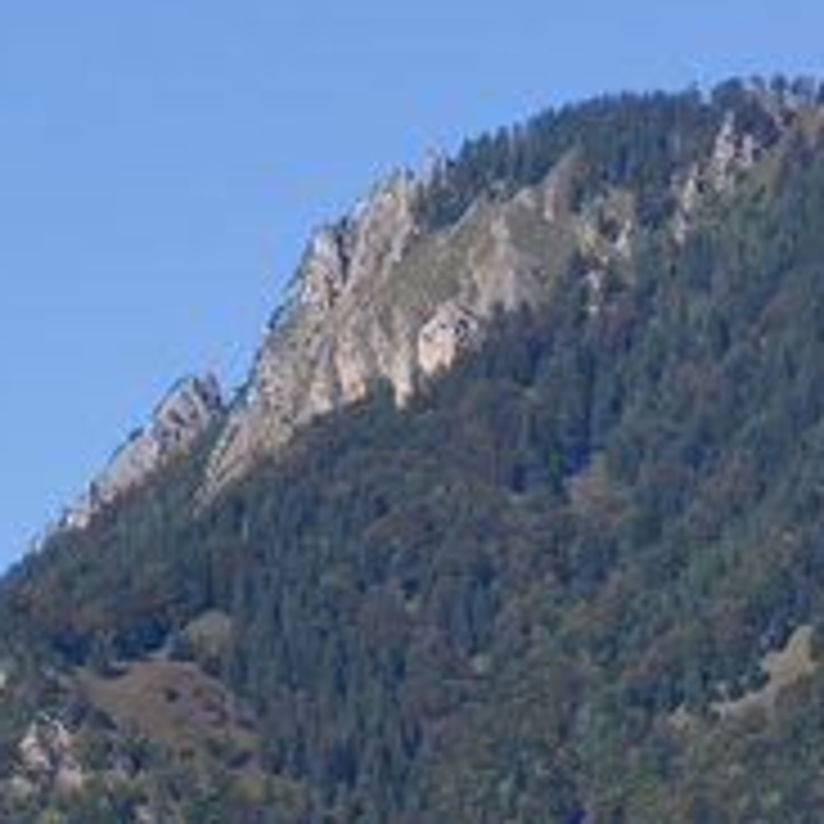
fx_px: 7487
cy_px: 1315
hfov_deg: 6.3
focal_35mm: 278
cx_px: 297
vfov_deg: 6.2
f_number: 5.6
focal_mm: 50
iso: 200
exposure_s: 1/1600
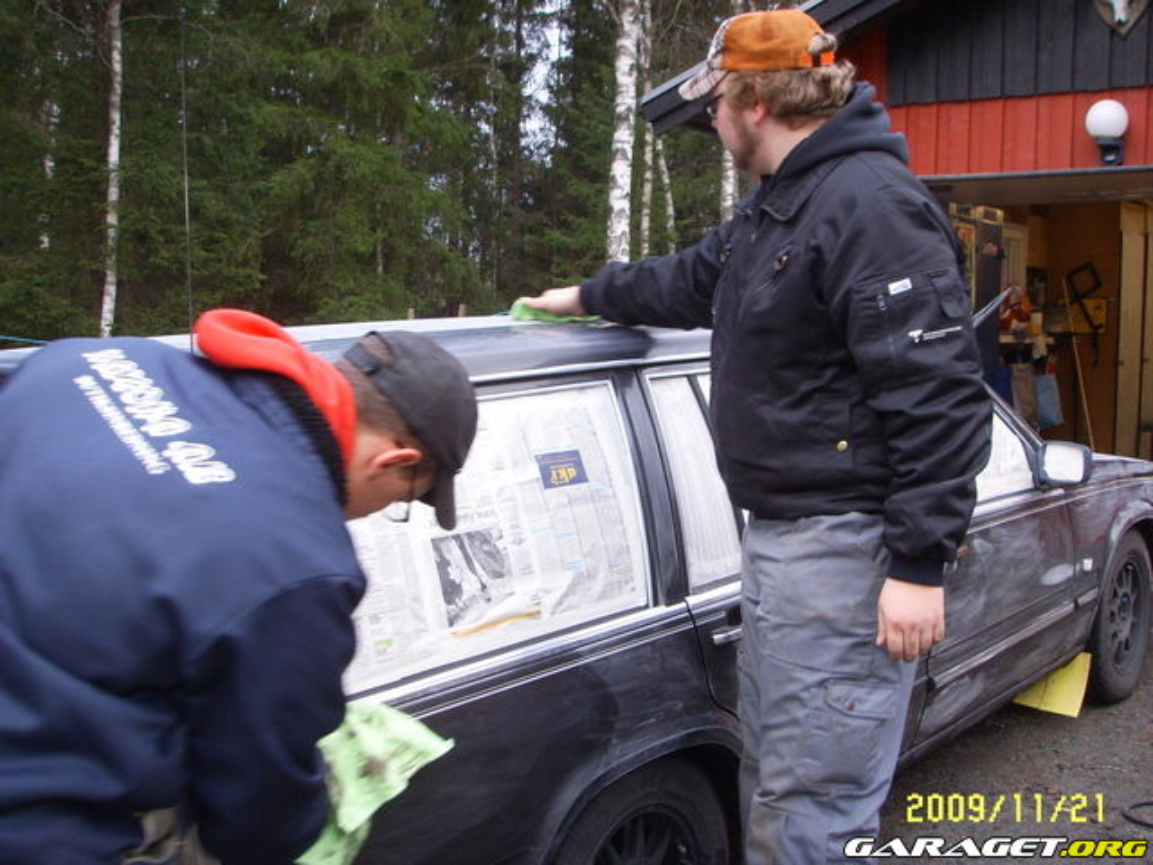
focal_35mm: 39
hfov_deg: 47.9
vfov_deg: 36.8
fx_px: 1299
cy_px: 432
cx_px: 576
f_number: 3.5
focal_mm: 6.6
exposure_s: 1/45
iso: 110
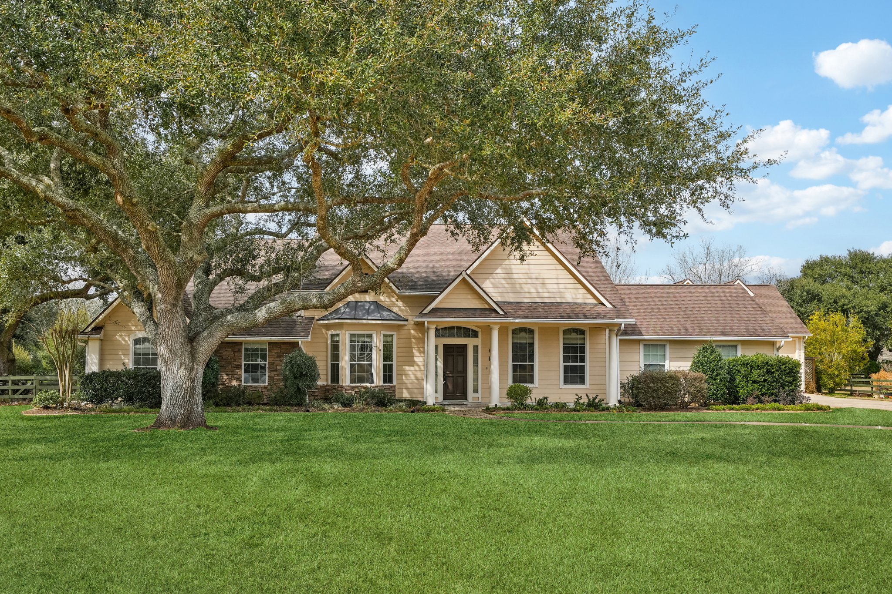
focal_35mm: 34
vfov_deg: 38.9
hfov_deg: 55.8
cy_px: 297
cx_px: 446
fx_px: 842
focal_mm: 34
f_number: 8
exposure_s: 1/750
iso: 400
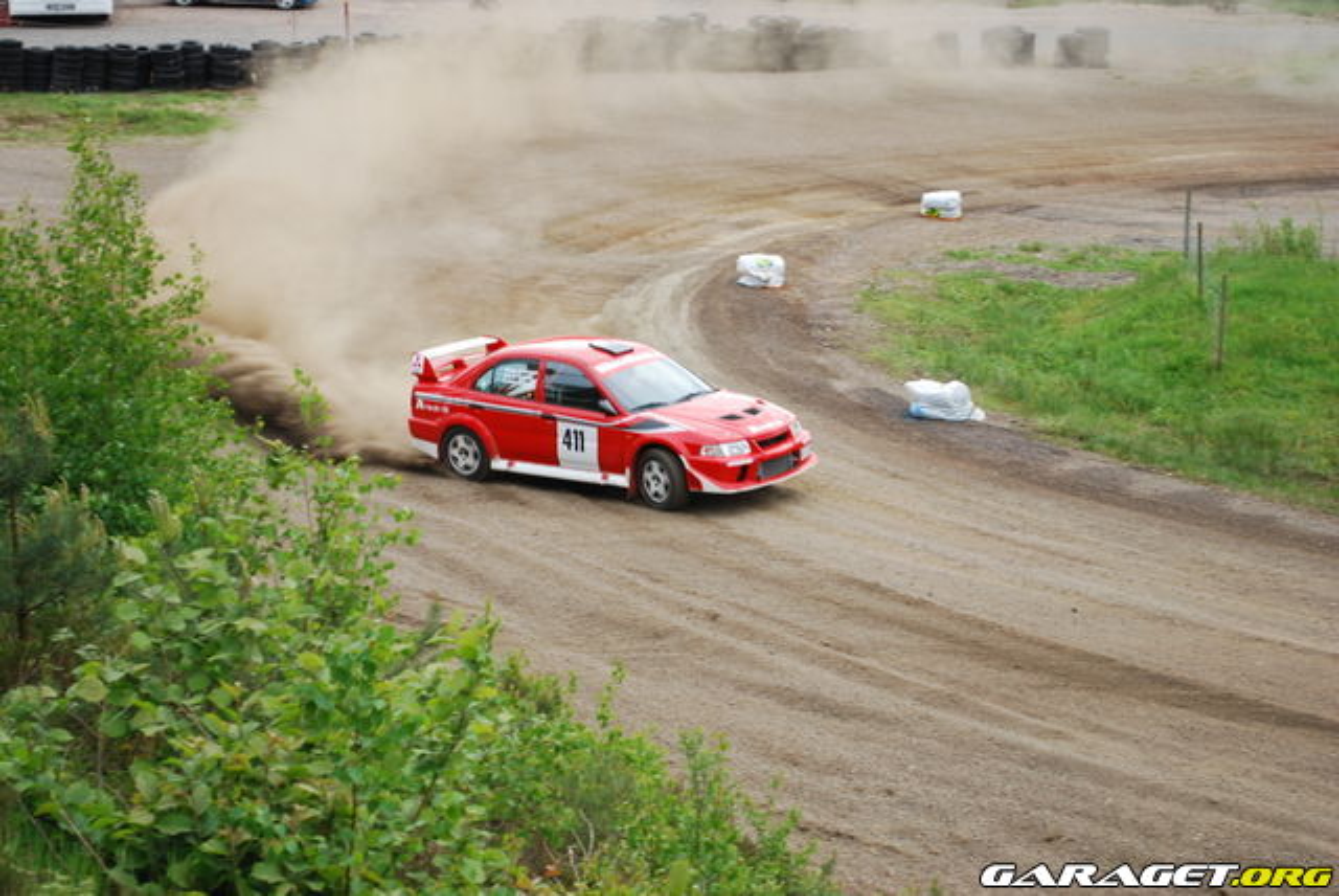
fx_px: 3071
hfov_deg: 24.6
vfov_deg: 16.6
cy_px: 448
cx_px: 670
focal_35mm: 82
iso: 100
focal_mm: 55
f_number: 5.6
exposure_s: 1/125
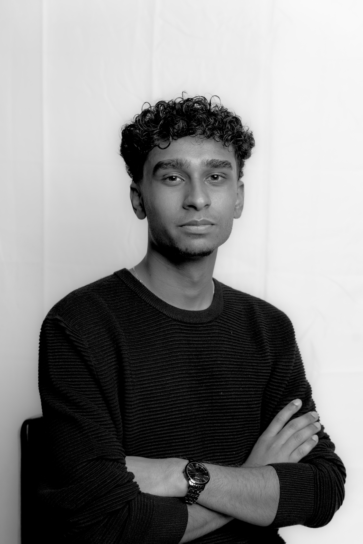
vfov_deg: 35.2
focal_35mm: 57
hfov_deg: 23.9
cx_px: 182
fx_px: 858
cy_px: 272
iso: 200
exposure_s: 1/250
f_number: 5
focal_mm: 56.7
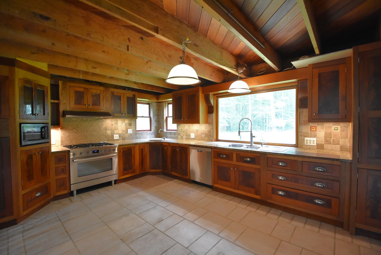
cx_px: 190
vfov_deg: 77.4
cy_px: 128
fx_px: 159
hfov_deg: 100.3
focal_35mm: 15
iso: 2200
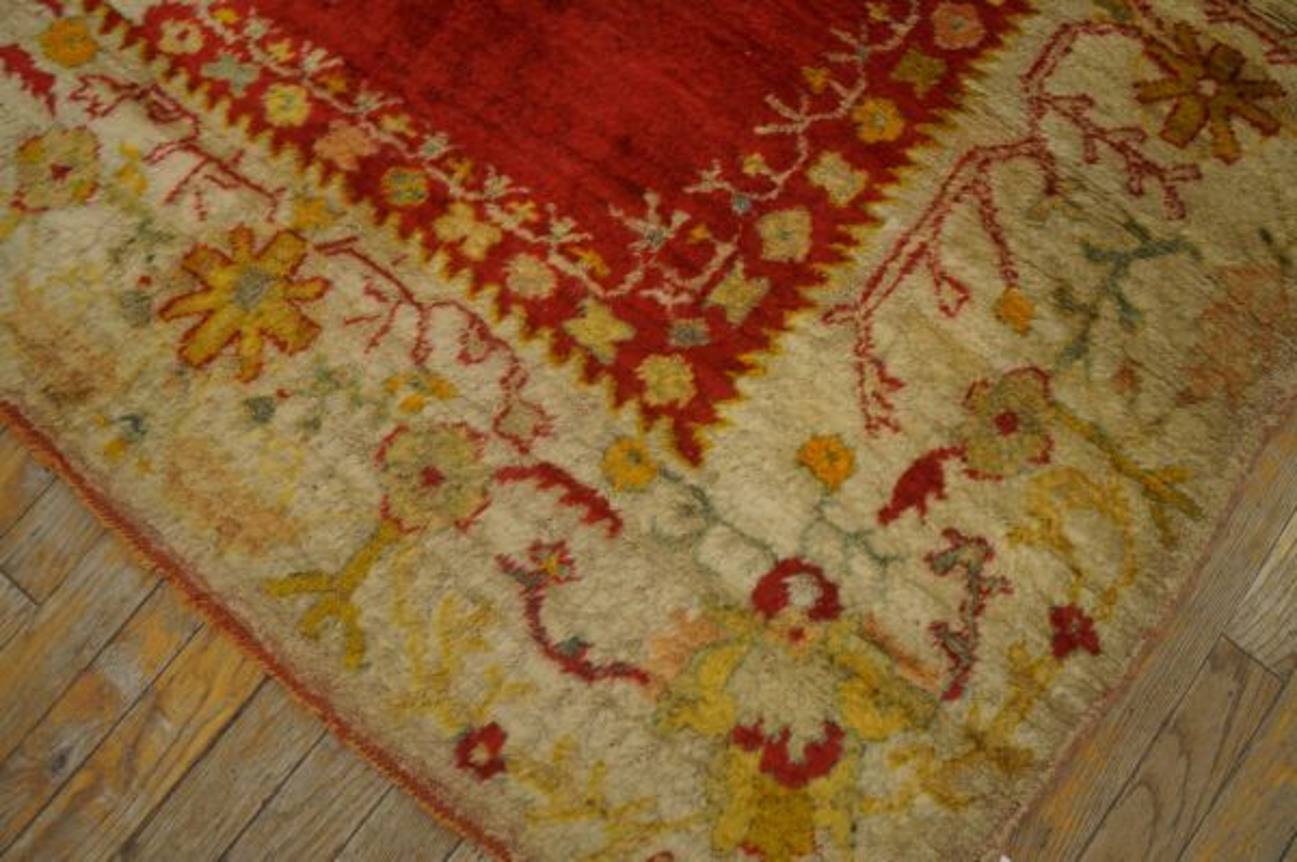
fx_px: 972
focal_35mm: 27
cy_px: 431
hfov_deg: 67.4
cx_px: 648
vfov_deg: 47.9
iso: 500
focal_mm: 18
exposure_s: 1/60
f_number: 4
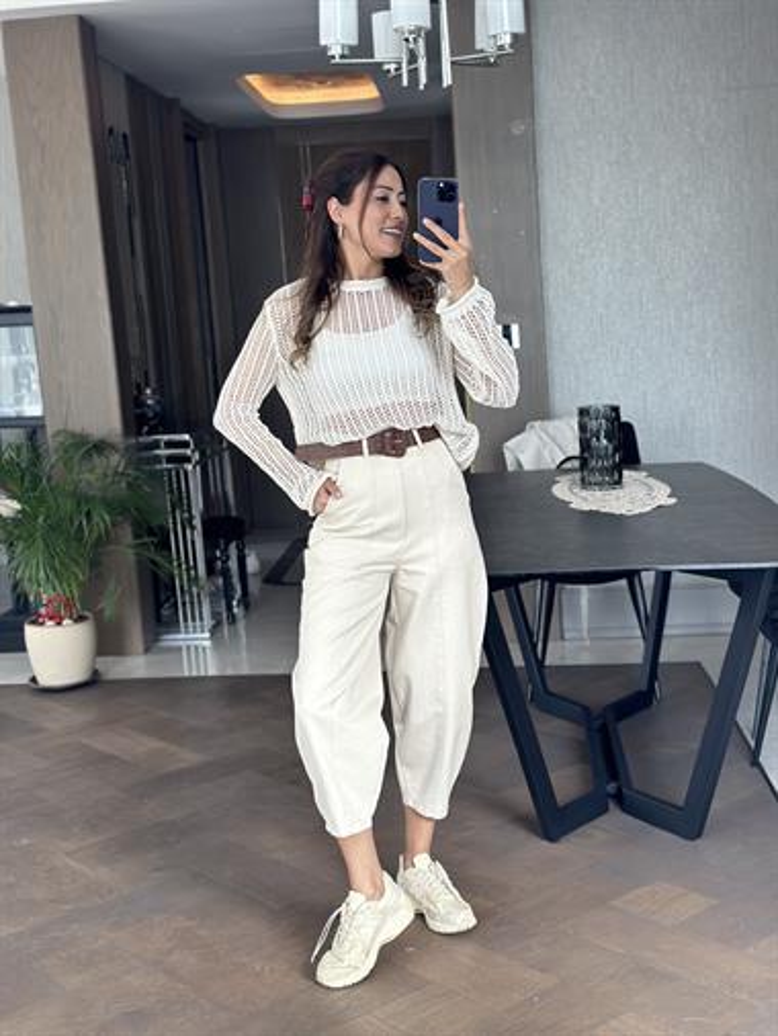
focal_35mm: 48
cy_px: 518
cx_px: 389
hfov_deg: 30.3
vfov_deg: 39.6
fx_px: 1437
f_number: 1.78
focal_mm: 6.86
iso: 100
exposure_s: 1/121
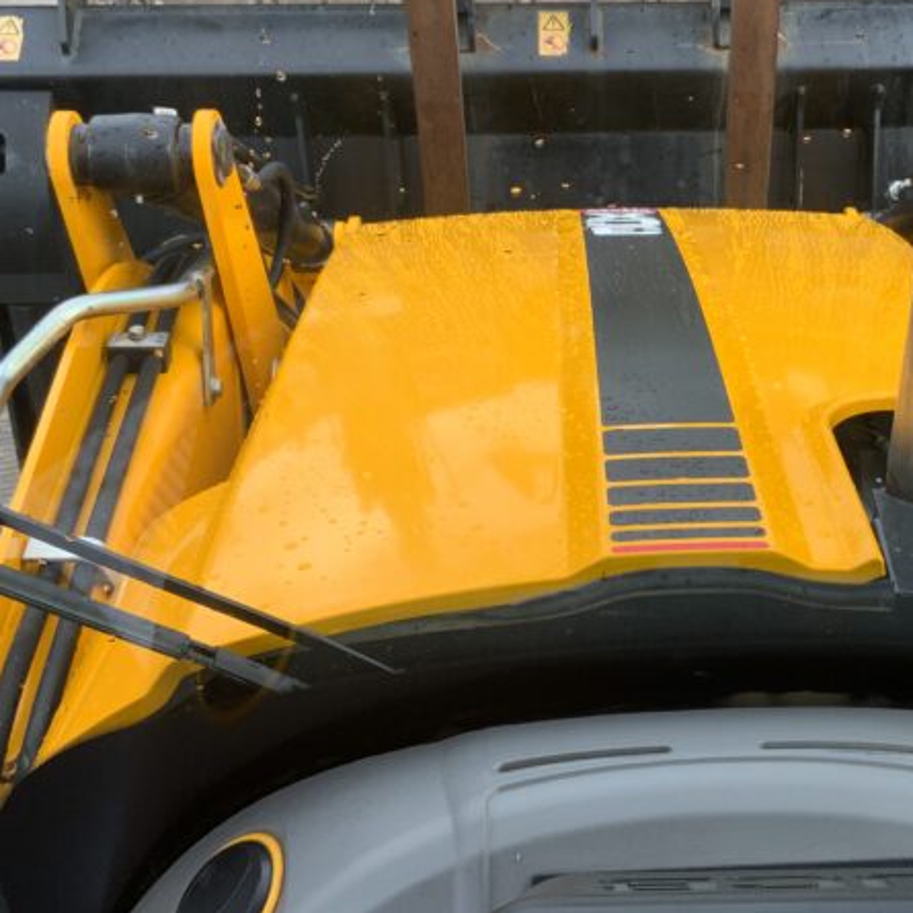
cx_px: 689
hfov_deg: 28.6
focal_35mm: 59
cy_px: 373
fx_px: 1761
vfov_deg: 29.0
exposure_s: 1/180
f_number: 1.8
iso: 16
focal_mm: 3
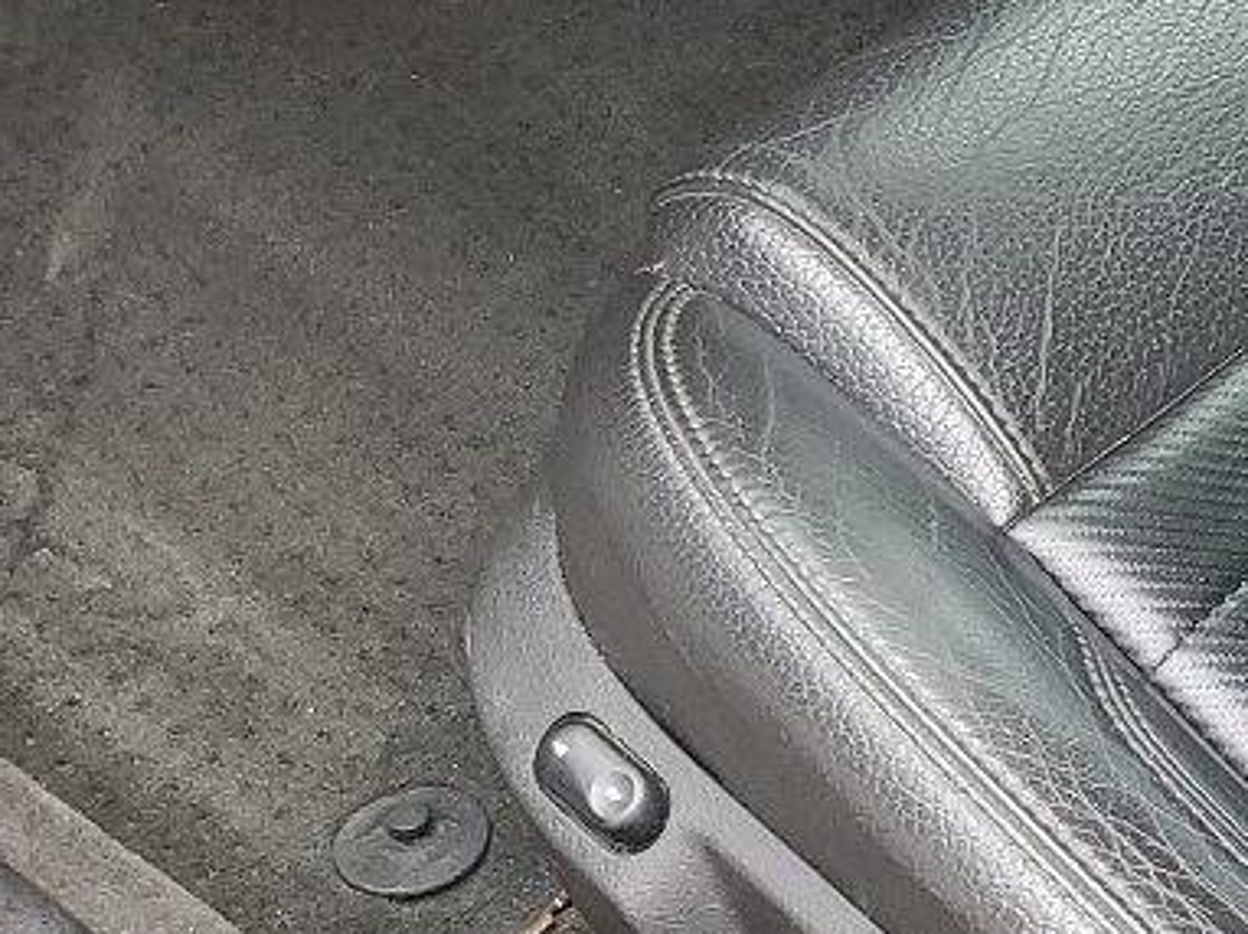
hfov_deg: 16.4
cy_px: -140
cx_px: 1875
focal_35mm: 109
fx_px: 3927
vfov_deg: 13.3
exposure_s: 1/294
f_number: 1.5
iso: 50
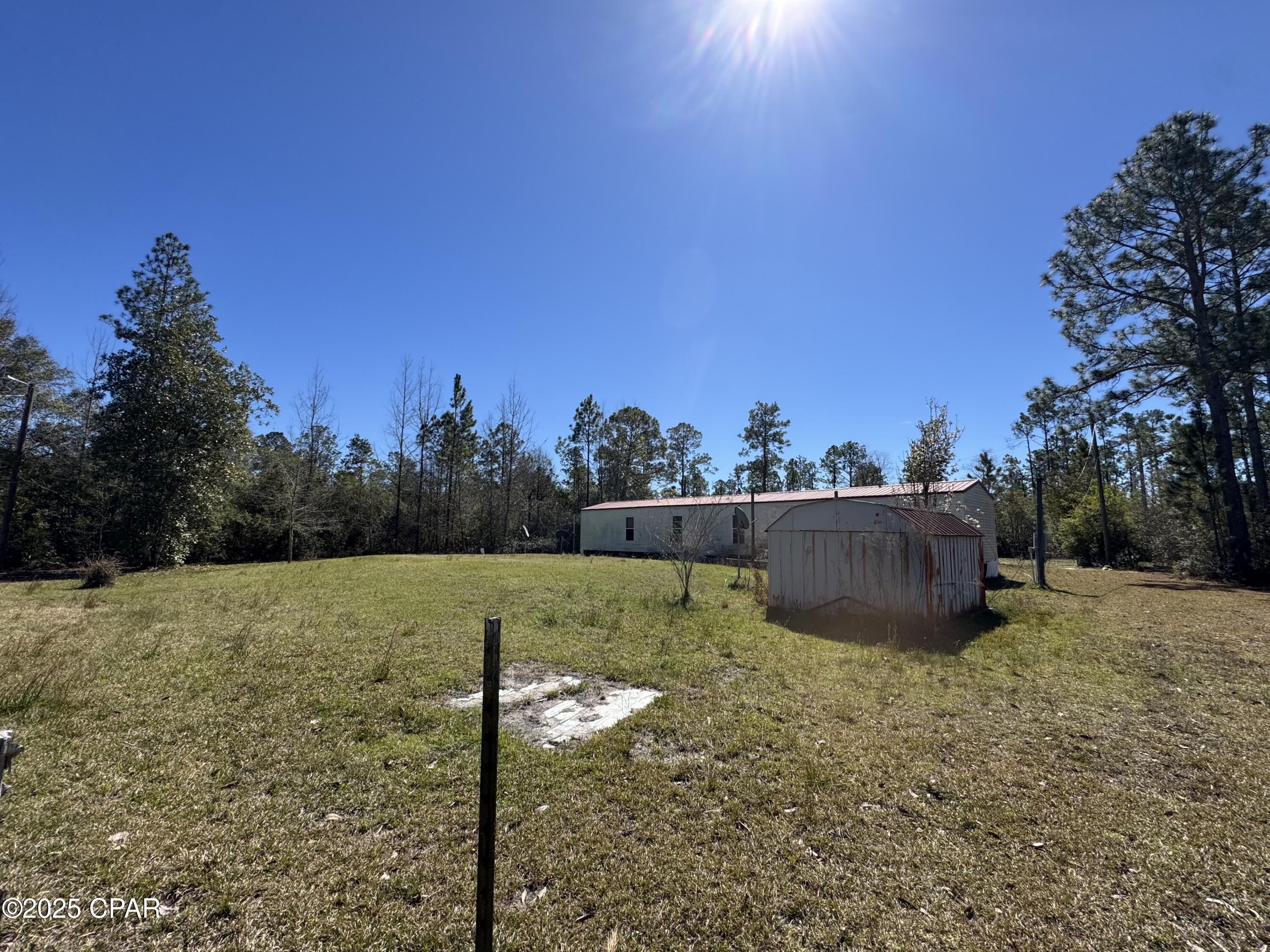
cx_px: 635
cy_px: 476
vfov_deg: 85.7
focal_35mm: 14
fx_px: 514
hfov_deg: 102.1
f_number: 2.2
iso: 50
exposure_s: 1/2342
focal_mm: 2.22
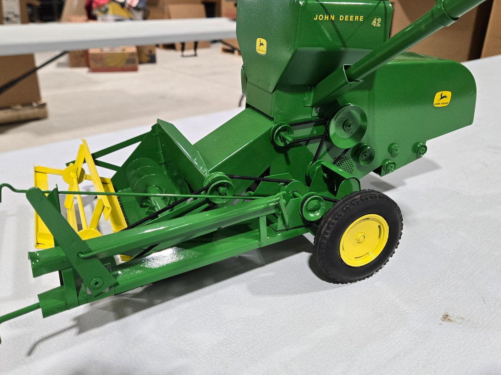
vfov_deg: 48.0
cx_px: 256
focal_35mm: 29
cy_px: 153
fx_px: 420
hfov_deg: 61.7
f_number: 1.8
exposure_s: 1/180
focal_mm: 5.4
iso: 125
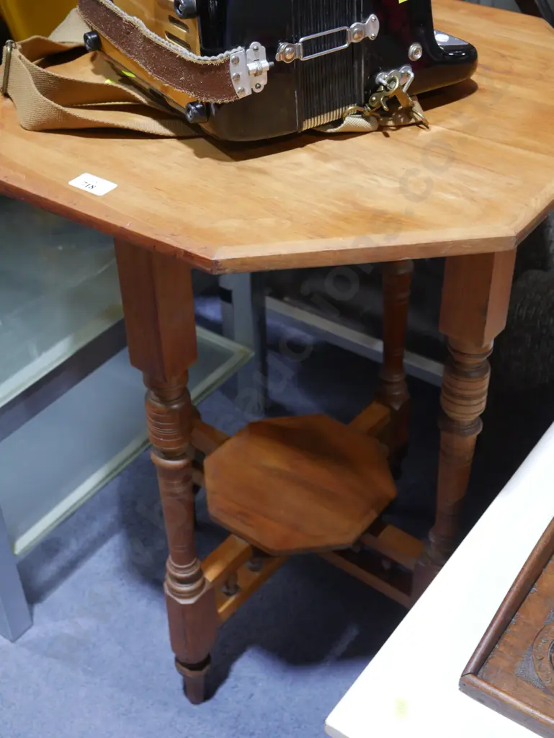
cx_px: 277
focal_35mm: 50
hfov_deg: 29.1
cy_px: 369
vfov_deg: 38.2
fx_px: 1066
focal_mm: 25
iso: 1000
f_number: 5.3
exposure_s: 1/60
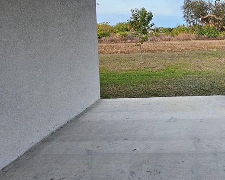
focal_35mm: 25
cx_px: 196
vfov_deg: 53.7
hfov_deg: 59.5
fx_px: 166
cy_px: 41
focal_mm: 2.2
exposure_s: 1/60
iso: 125
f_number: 2.2
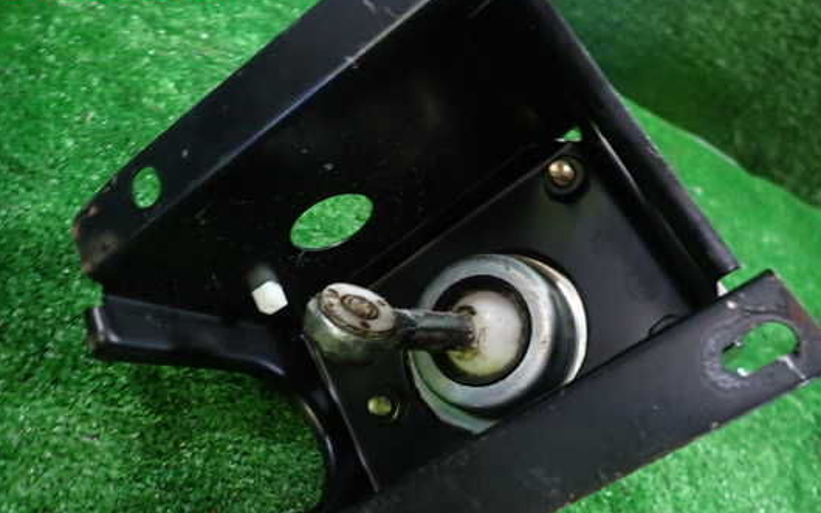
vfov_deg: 41.5
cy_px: 318
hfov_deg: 62.9
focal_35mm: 30
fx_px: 671
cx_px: 409
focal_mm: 4.5
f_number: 2
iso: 400
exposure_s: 1/30
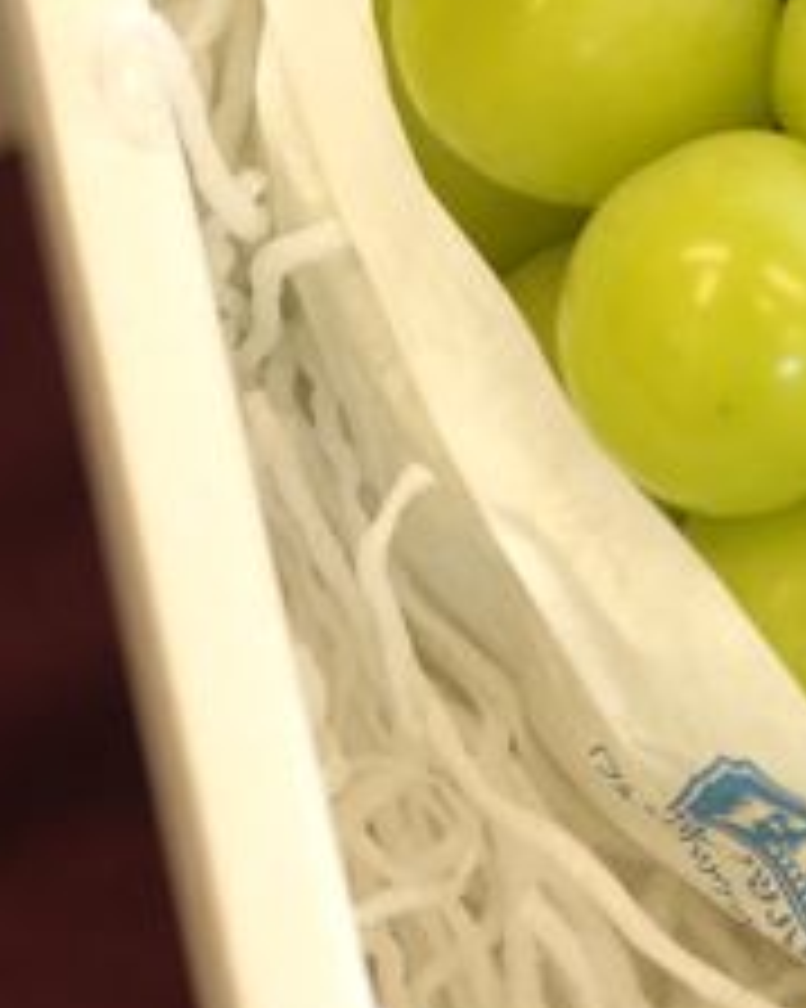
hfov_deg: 7.0
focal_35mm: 220
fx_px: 6564
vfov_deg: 8.8
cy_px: 110
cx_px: 1067
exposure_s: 1/100
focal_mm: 50
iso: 400
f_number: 4
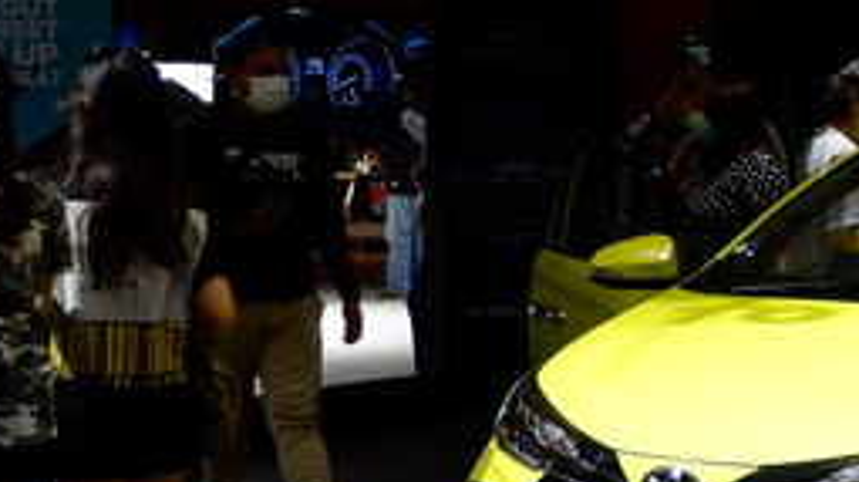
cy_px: 201
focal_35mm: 92
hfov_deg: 22.1
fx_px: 2094
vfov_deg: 13.1
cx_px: 920
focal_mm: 23.2
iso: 250
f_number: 4.2
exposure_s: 1/60
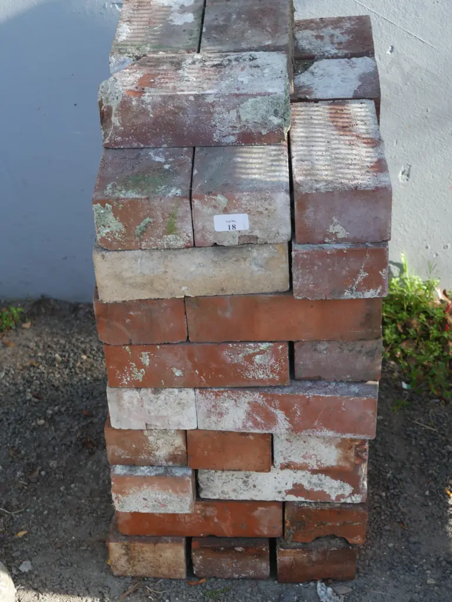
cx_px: 226
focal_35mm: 66
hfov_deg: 22.3
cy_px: 301
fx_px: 1148
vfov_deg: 29.4
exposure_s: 1/160
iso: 200
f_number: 5.4
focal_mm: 33
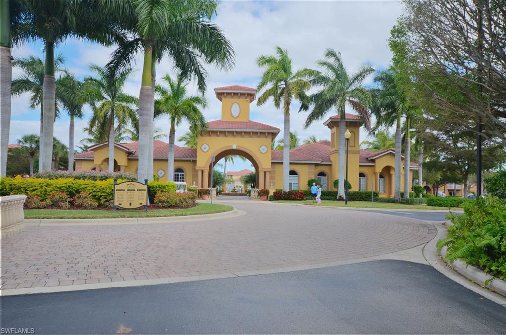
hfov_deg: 62.1
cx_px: 253
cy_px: 168
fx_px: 421
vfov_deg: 43.4
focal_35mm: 30
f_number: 7.1
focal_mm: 20
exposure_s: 1/320
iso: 320
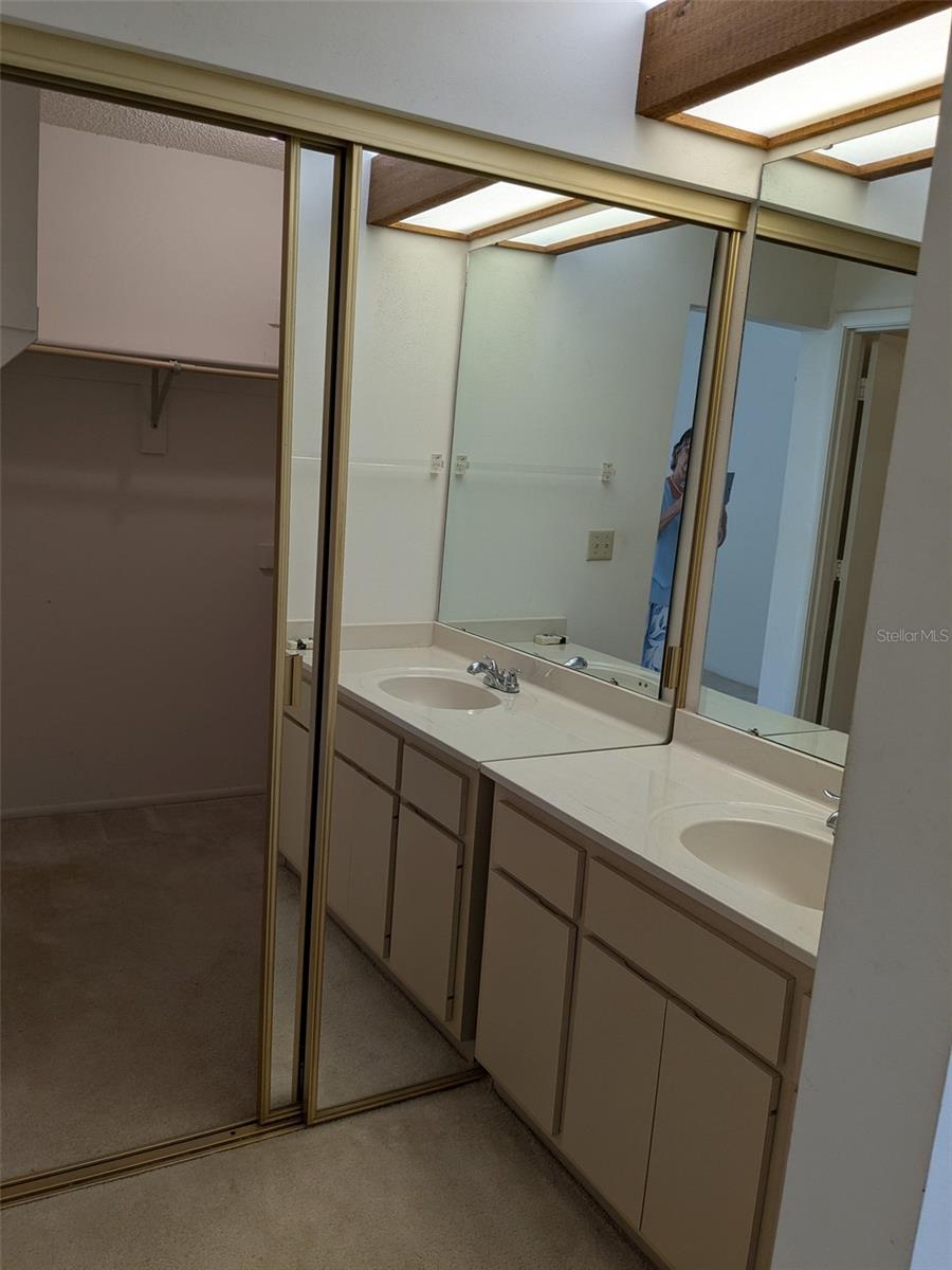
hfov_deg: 51.4
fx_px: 990
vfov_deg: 65.3
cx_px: 476
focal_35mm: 27
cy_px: 635
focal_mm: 4.38
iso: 72
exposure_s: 1/120
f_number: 1.73
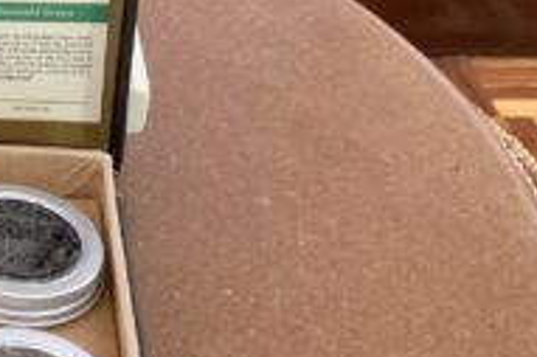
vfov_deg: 15.9
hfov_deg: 20.9
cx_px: -233
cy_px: 42
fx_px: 1267
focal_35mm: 85
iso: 320
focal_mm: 4.25
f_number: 1.8
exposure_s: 1/60
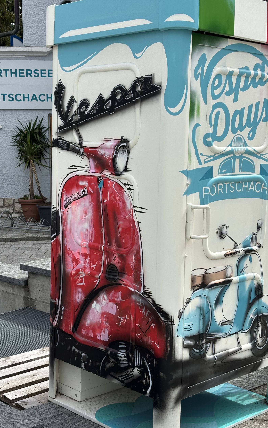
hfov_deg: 23.1
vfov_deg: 36.3
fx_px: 654
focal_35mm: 56
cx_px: 135
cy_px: 212
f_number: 1.6
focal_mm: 5.96
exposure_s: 1/2639
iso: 40
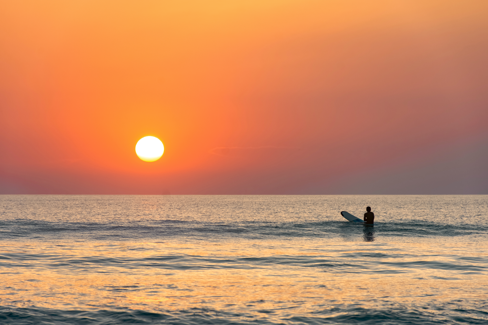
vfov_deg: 6.5
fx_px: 2846
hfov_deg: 9.8
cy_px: 162
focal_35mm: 210
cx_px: 244
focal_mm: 140
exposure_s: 1/125
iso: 200
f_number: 7.1
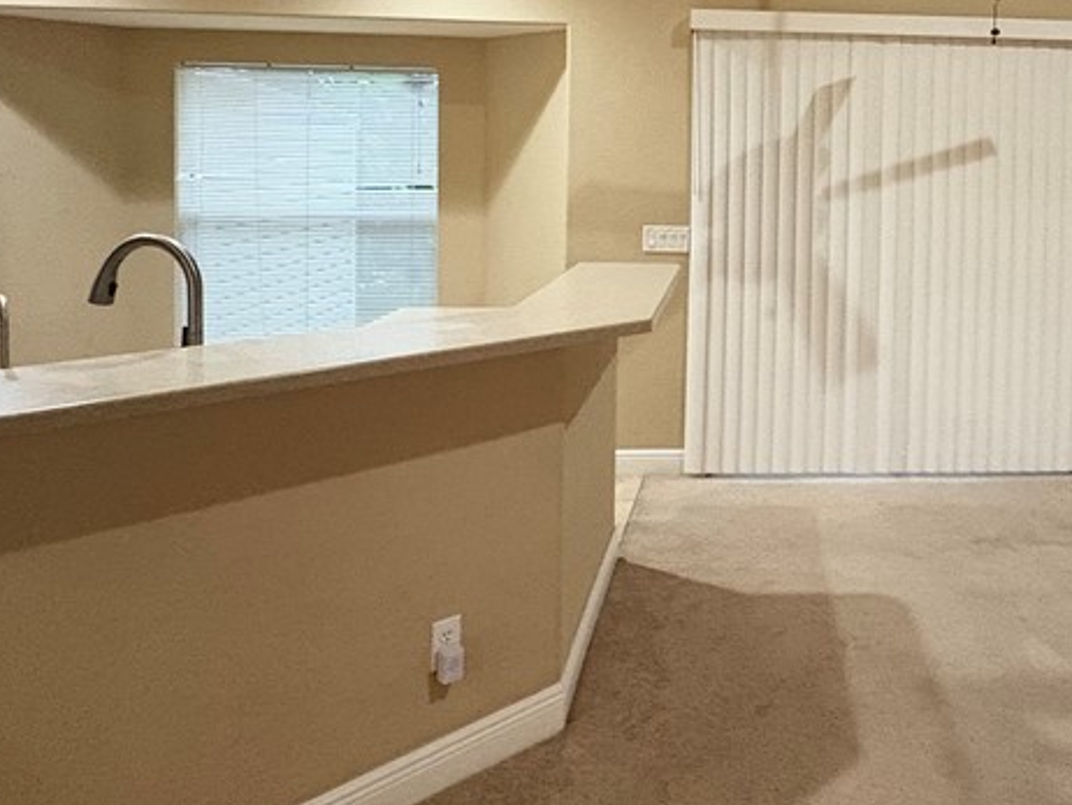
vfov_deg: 43.8
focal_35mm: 31
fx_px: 961
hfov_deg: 55.2
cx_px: 819
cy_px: 186
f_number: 2.2
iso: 640
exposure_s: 1/60
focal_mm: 2.22
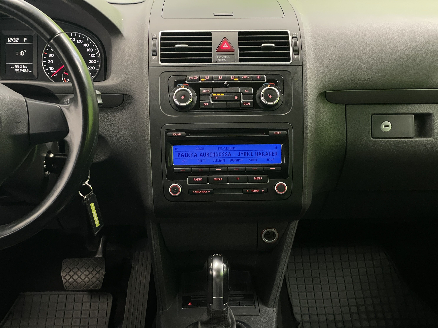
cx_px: 219
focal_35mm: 52
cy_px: 164
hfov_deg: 36.8
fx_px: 658
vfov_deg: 28.0
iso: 640
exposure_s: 1/50
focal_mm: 6
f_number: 2
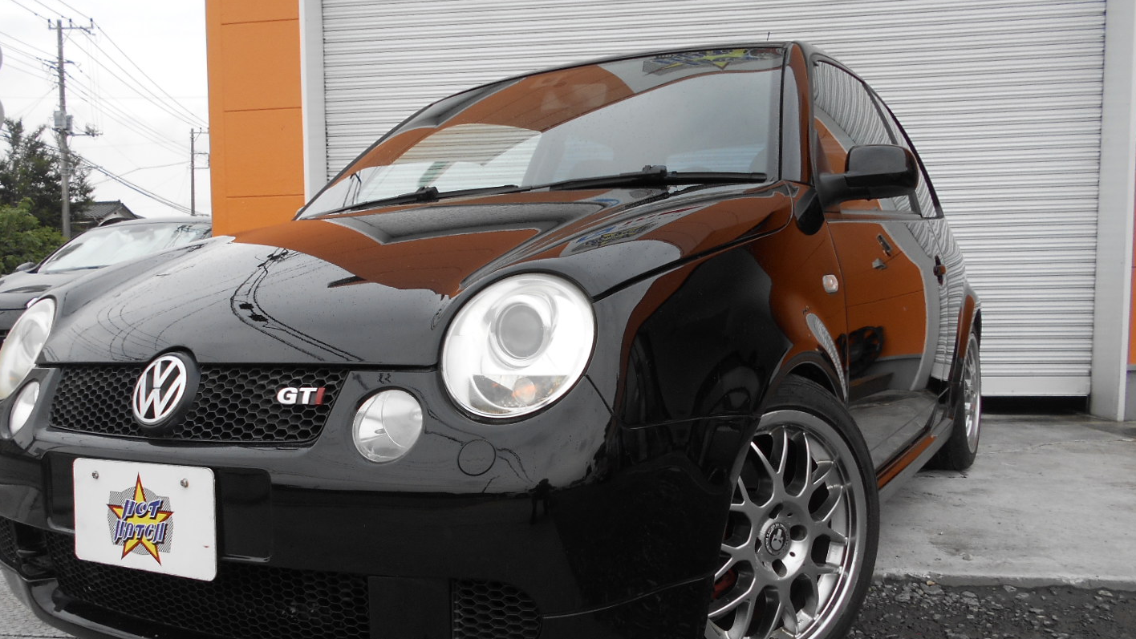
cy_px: 382
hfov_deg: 60.9
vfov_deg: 36.6
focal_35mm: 32
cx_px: 510
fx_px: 964
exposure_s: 1/400
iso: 80
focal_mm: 4.6
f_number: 3.2
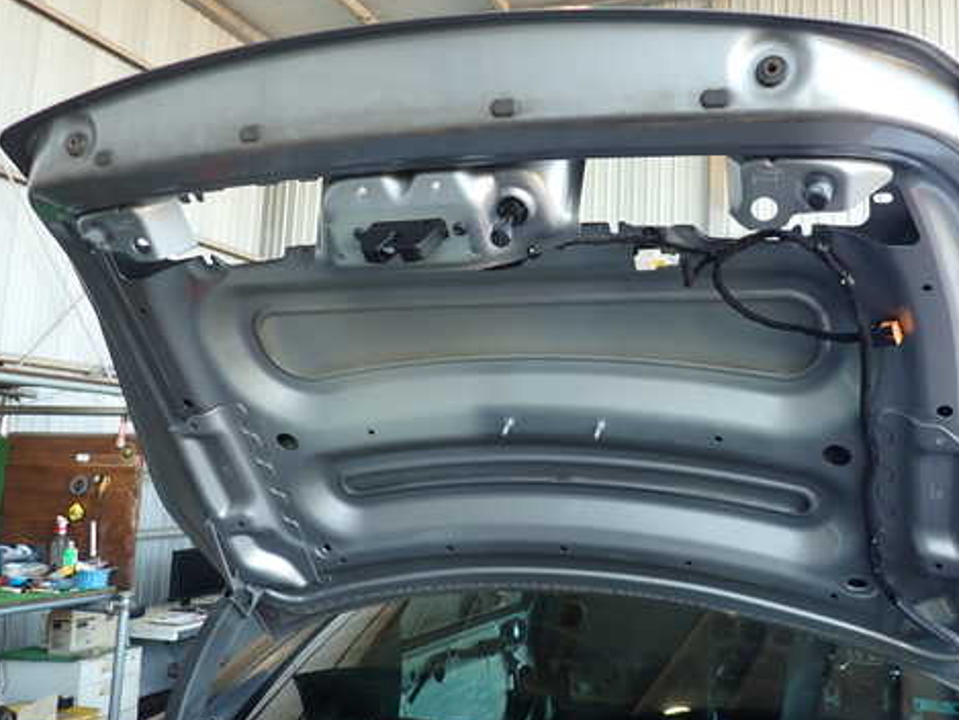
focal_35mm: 32
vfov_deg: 44.1
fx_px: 887
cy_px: 321
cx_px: 568
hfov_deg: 56.4
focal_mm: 4.5
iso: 125
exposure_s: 1/60
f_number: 2
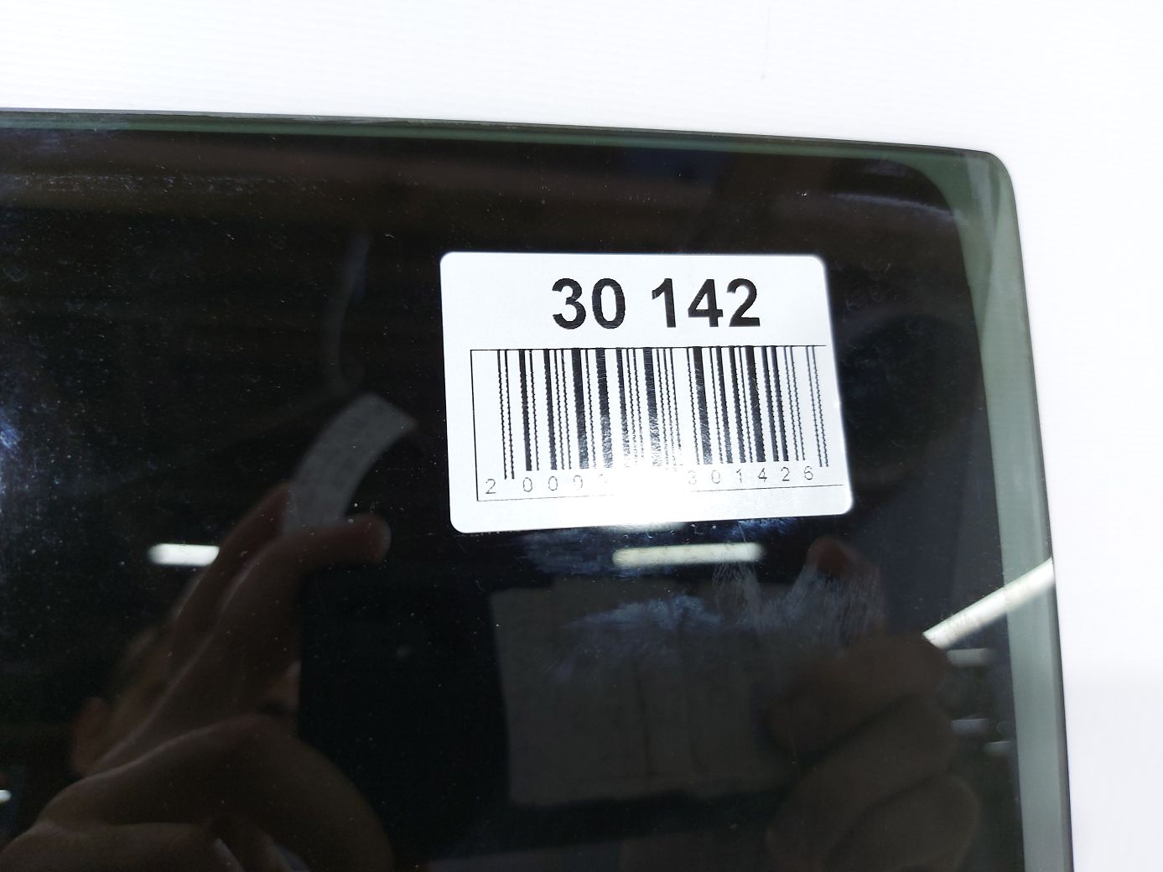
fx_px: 806
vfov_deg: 56.8
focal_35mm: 24
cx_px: 582
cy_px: 436
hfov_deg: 71.6
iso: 80
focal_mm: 5.23
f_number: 1.8
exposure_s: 1/50
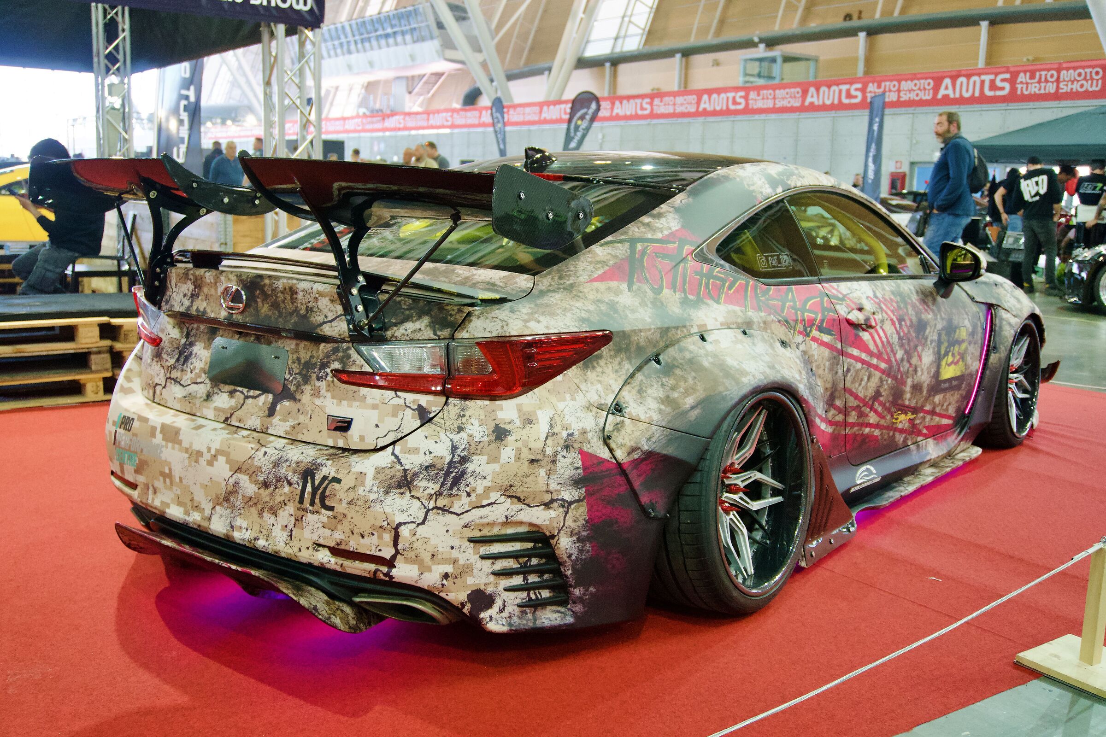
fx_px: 1060
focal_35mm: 34
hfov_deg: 55.1
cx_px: 553
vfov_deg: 38.4
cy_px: 368
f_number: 4.5
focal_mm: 23
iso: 2500
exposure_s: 1/160
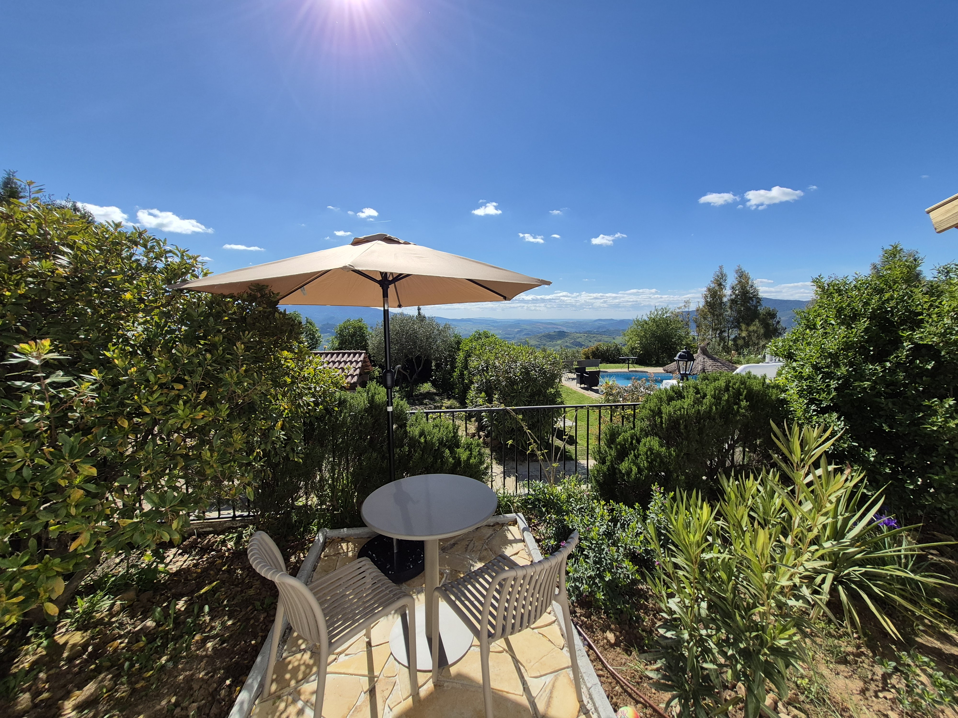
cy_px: 359
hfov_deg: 106.2
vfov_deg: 89.9
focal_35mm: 13
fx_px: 360
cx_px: 479
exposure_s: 1/2552
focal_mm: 1.74
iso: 50
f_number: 2.2
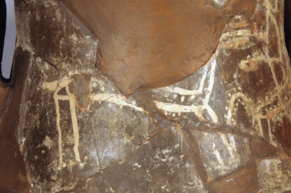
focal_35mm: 93
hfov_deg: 21.9
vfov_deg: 14.7
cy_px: 96
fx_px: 751
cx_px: 146
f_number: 14
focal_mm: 62
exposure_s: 1/50
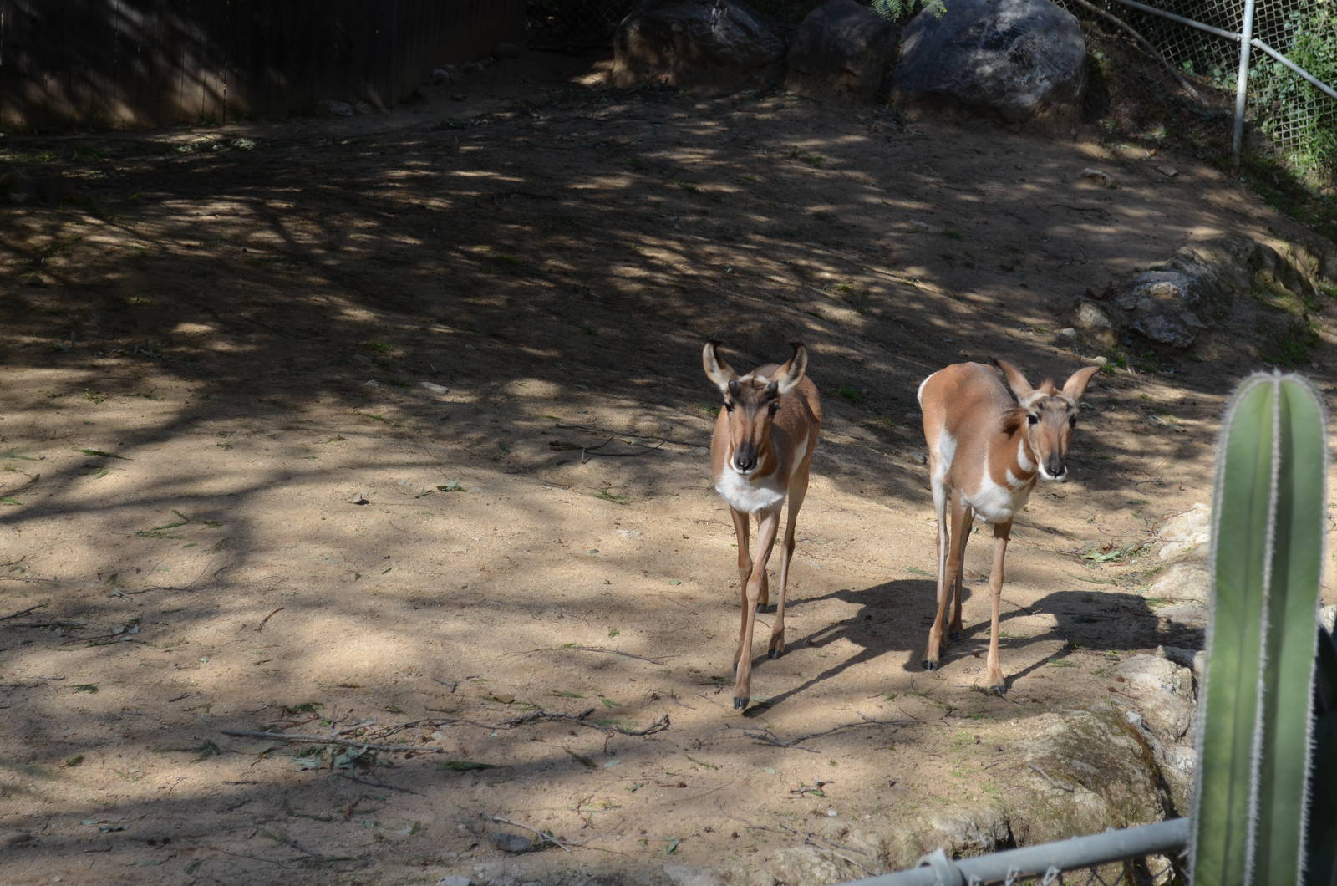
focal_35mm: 82
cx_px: 668
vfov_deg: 16.5
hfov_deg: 24.7
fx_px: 3058
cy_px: 443
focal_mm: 55
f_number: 8
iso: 160
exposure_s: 1/250
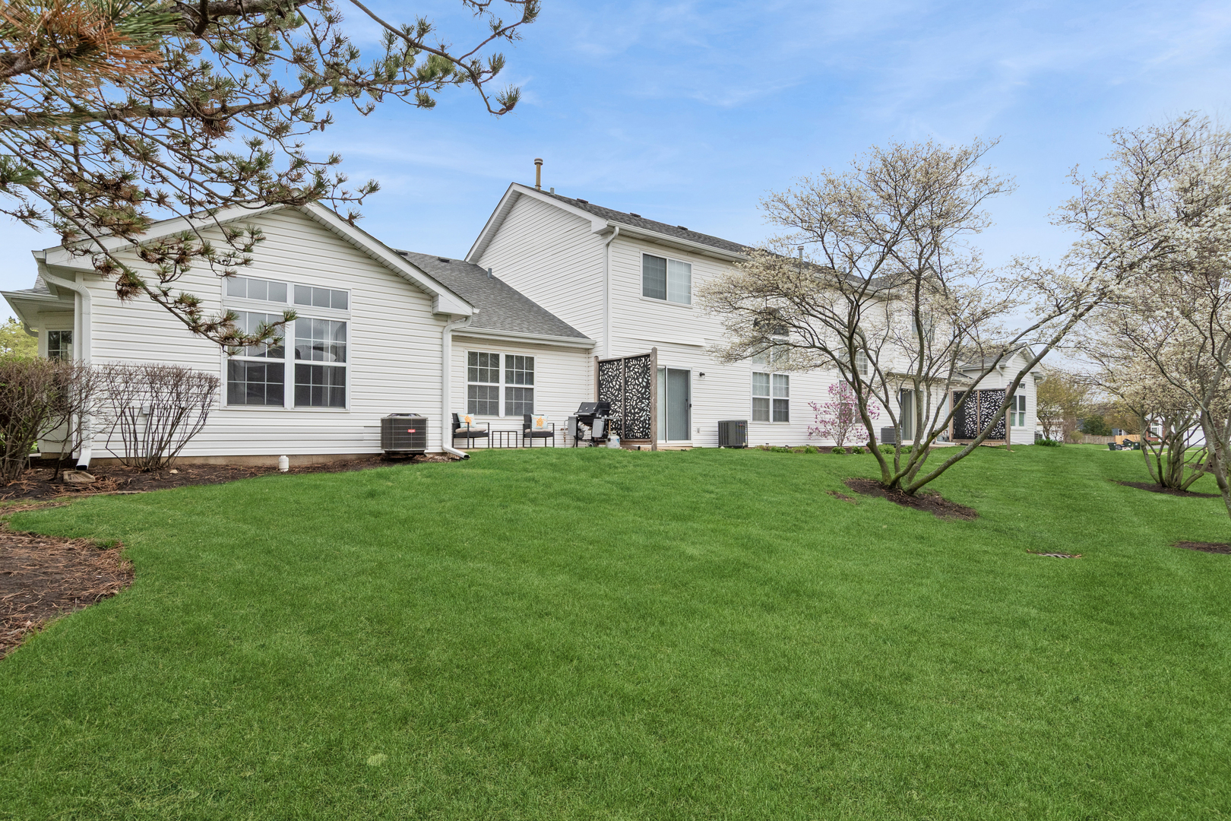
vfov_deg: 67.4
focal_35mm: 18
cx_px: 616
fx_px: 615
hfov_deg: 90.0
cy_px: 410
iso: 320
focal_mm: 12
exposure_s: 1/640
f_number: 8
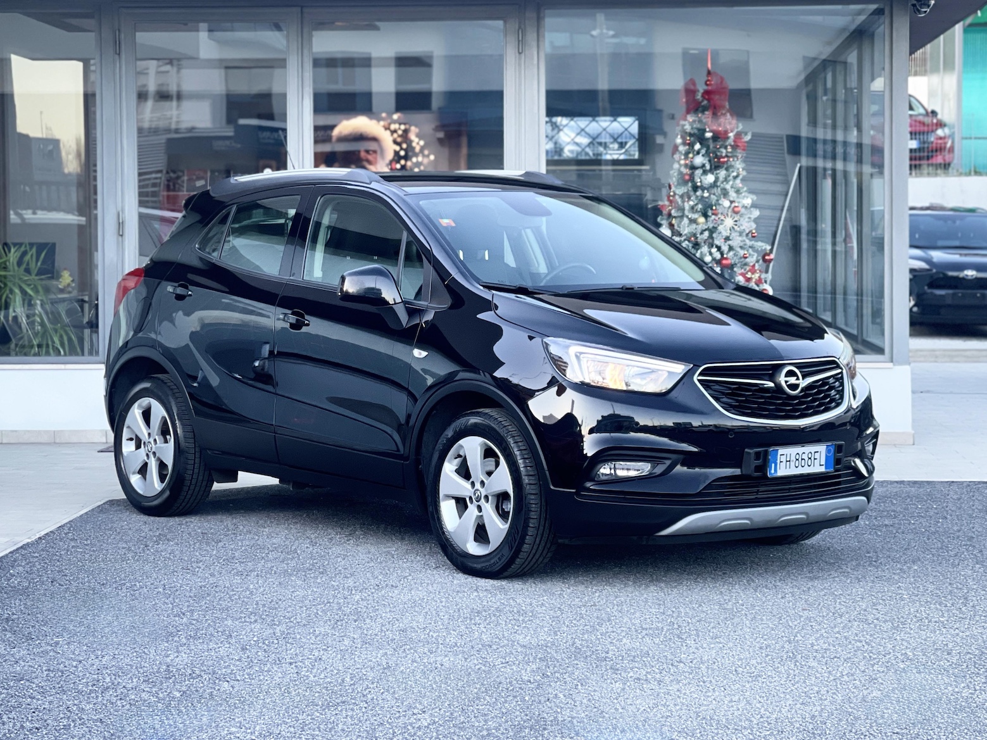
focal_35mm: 64
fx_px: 1825
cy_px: 370
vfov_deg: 22.9
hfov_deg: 30.3
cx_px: 494
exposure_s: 1/121
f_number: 2.2
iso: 80
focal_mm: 7.5
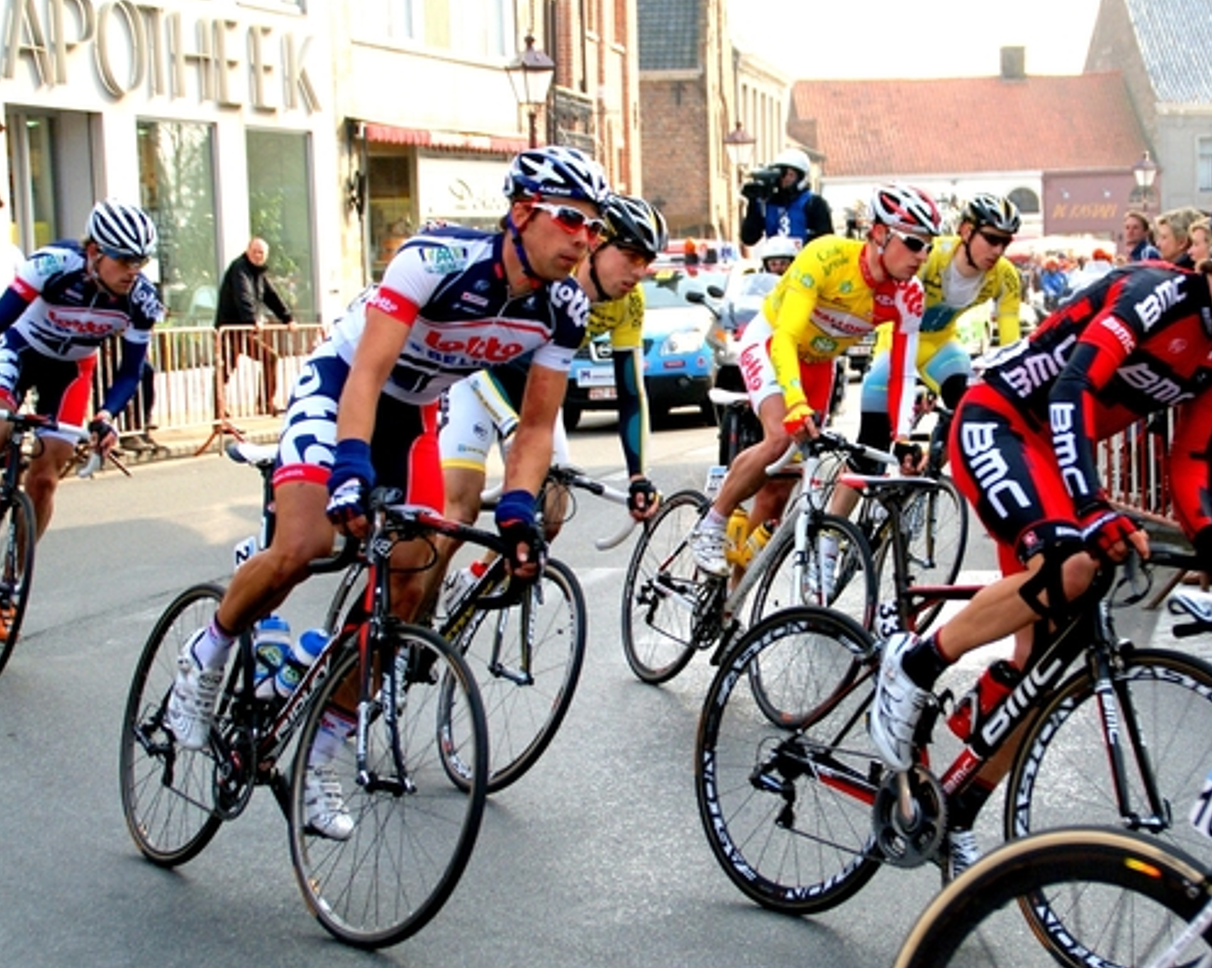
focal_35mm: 51
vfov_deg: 29.7
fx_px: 1828
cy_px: 483
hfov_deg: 36.7
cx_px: 624
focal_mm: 30
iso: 200
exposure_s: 1/1000
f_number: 4
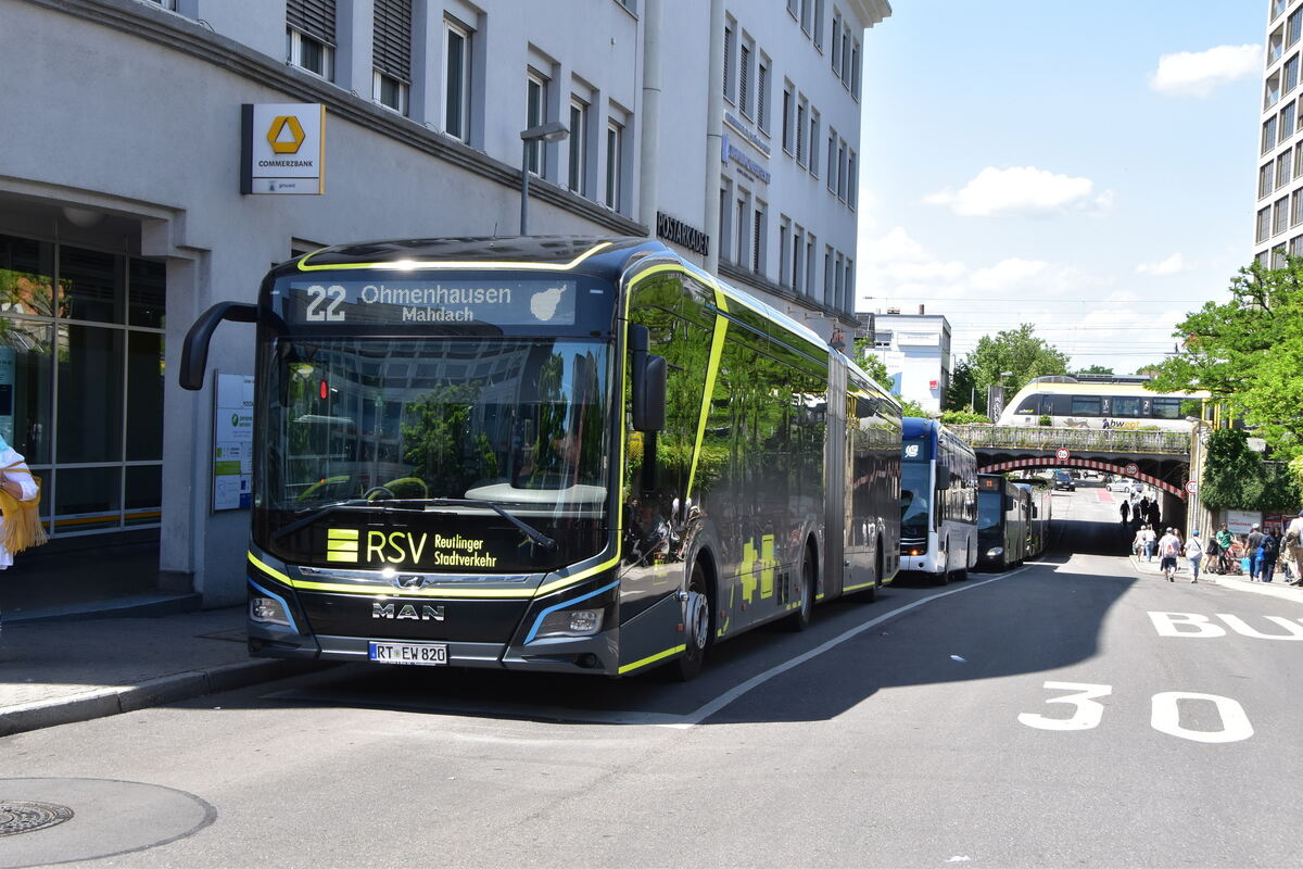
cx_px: 652
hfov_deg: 41.1
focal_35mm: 48
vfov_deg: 28.1
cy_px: 434
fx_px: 1737
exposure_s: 1/250
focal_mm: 32
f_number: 11
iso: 500
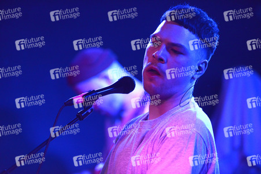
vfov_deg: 9.1
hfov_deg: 13.7
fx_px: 1087
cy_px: 87
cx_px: 130
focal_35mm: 150
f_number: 2.8
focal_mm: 150
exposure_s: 1/200
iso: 6400
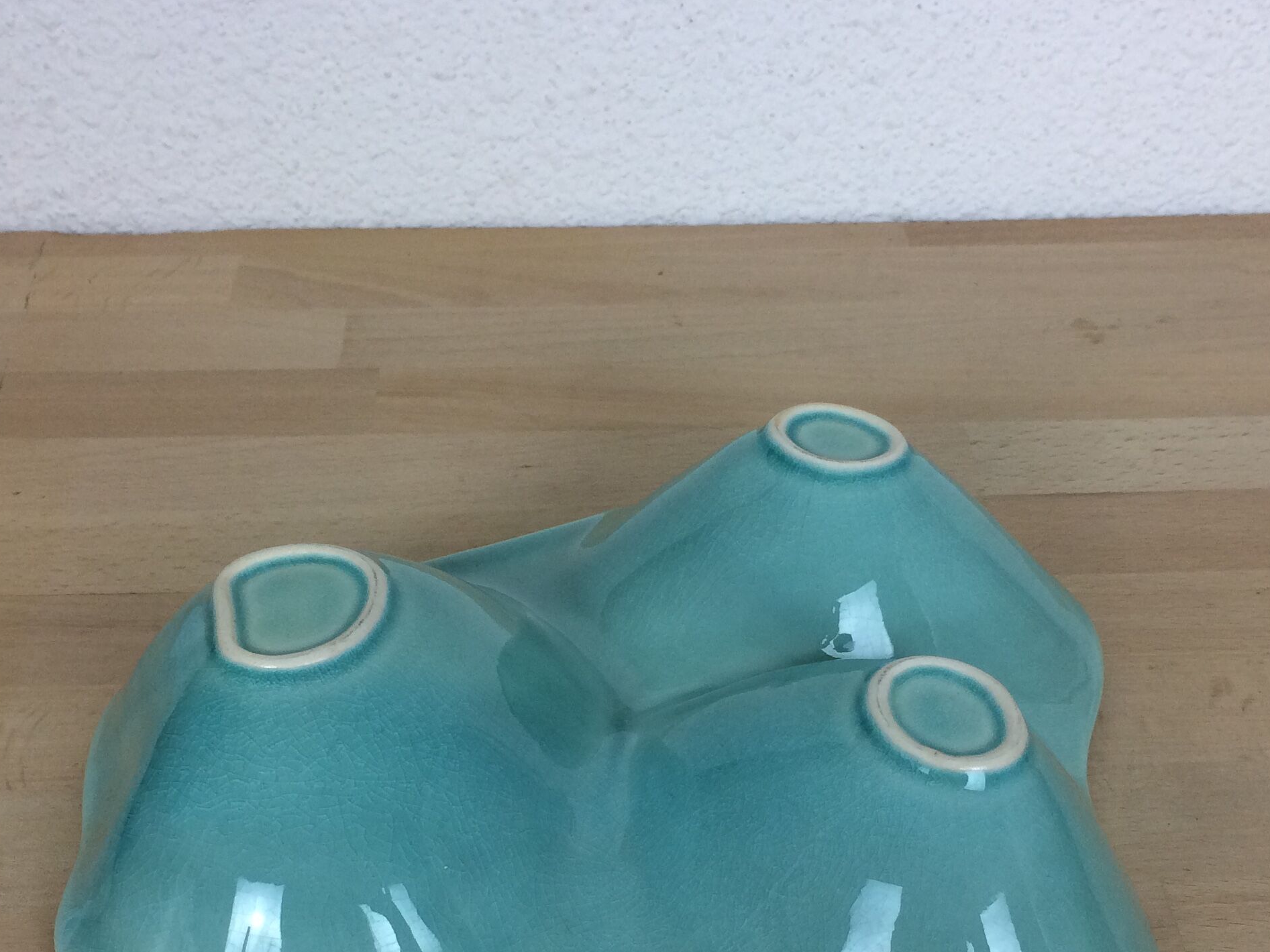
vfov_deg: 28.6
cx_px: 667
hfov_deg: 38.2
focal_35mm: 50
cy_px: 742
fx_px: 1835
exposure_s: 1/100
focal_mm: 4.15
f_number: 2.2
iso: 64
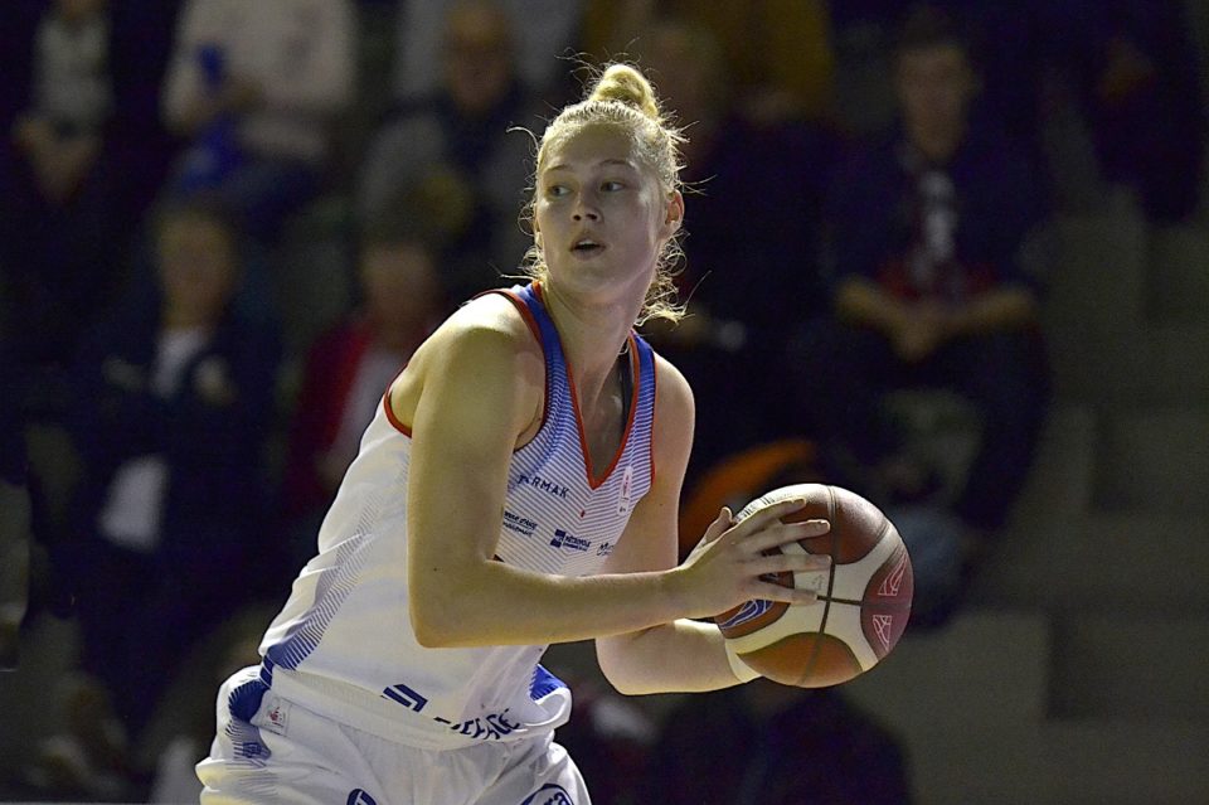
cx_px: 604
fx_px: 10069
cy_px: 402
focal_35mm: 300
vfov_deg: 4.6
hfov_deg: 6.9
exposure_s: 1/1000
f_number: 2.8
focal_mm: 200
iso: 3200
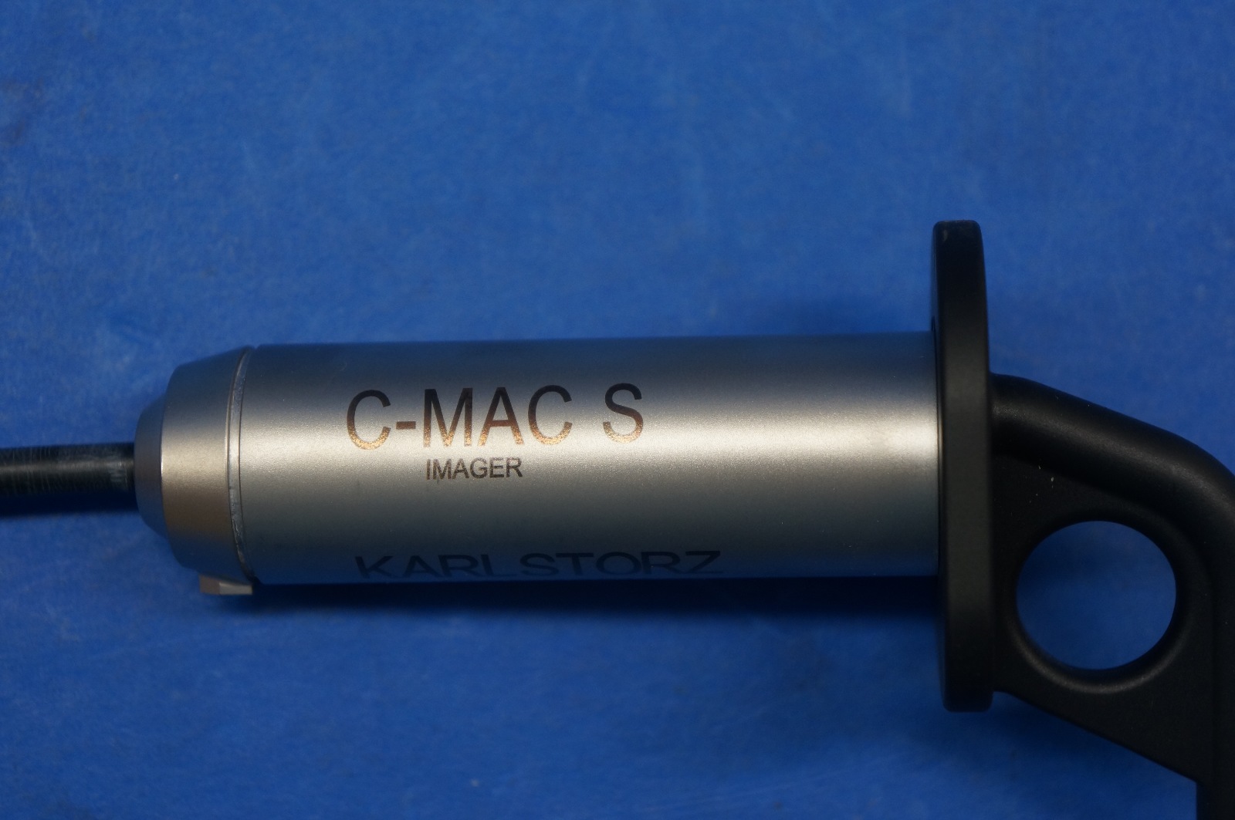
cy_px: 410
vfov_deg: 16.8
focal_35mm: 81
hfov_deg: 25.1
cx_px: 618
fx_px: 2776
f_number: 5.6
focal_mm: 54
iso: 500
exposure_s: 1/160
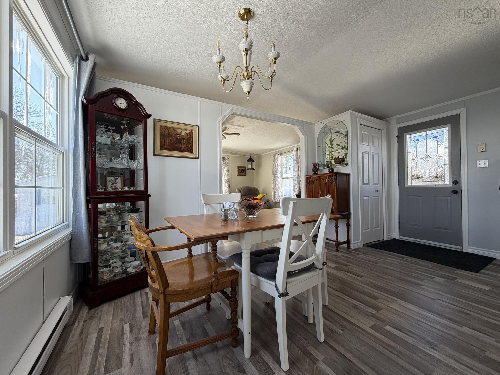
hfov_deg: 102.1
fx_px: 202
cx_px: 250
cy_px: 188
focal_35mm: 14
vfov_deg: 85.7
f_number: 2.2
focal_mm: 2.22
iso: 64
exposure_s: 1/132
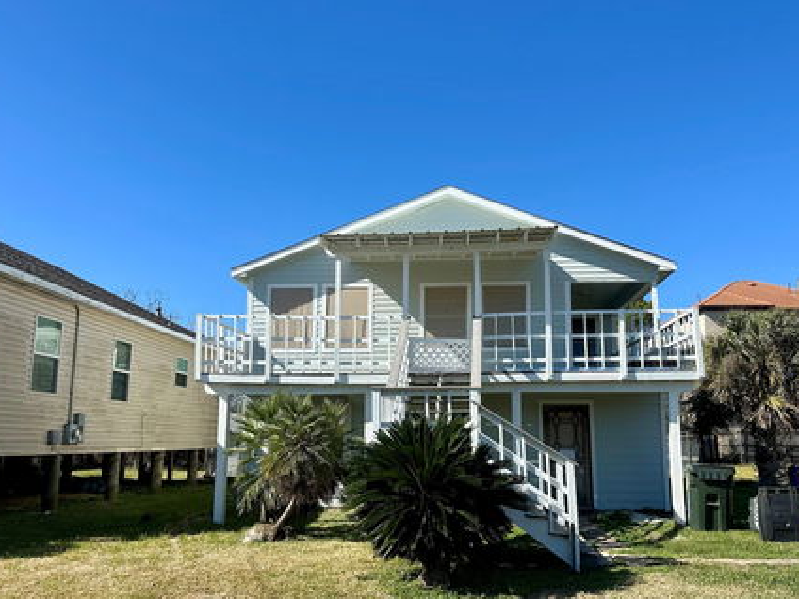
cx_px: 428
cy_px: 343
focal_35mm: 29
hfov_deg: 61.6
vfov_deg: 48.1
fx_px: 669
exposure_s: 1/4016
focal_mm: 6.86
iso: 80
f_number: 1.78
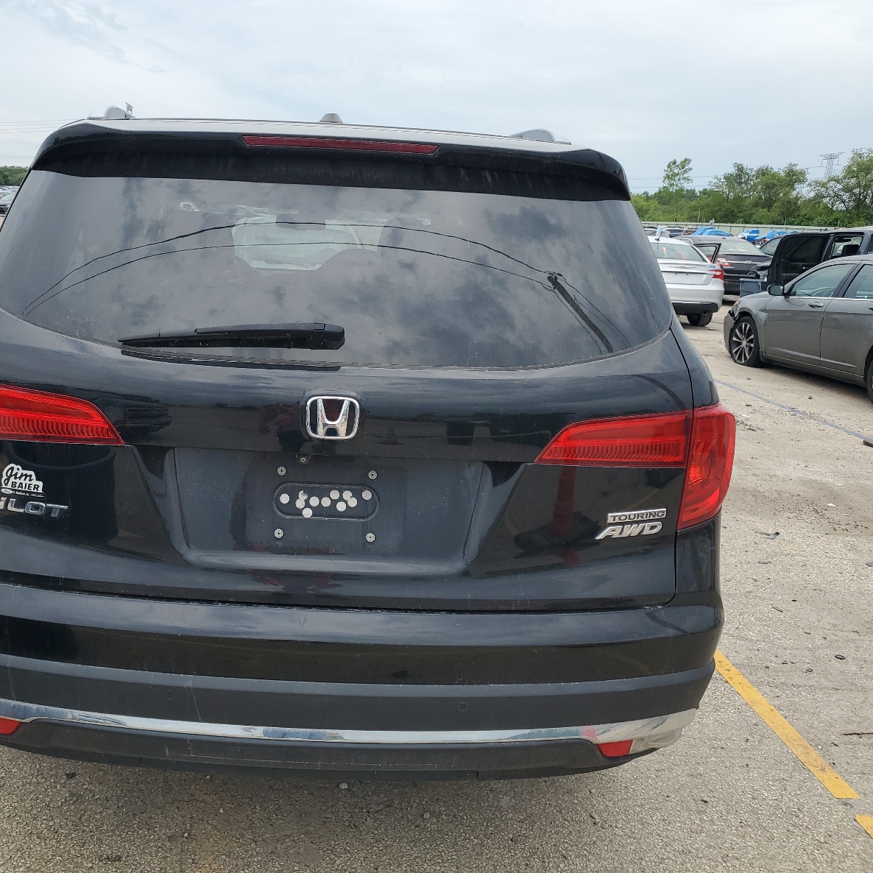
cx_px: 297
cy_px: 435
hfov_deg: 51.6
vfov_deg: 52.5
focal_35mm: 31
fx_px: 885
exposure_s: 1/1429
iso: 50
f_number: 1.5
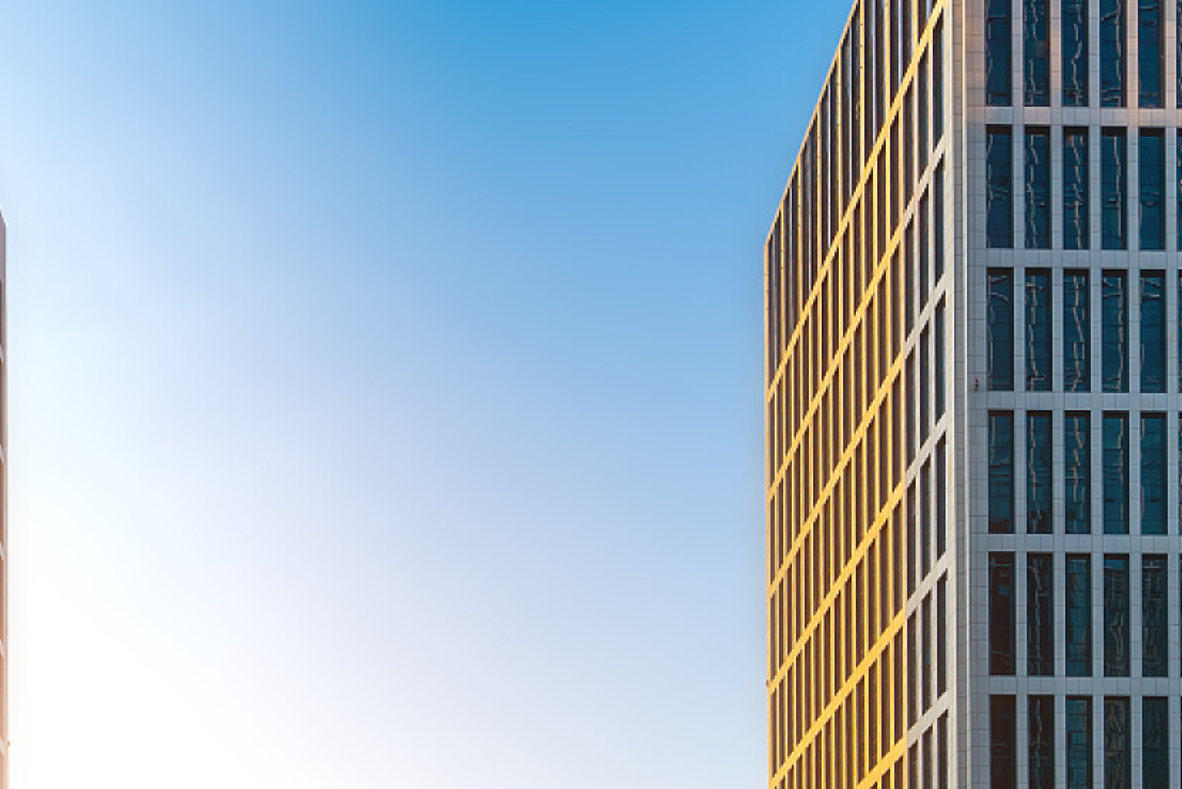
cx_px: 412
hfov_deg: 51.1
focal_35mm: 37
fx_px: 1215
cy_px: 874
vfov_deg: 31.7
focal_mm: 16
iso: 200
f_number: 8
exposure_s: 1/160
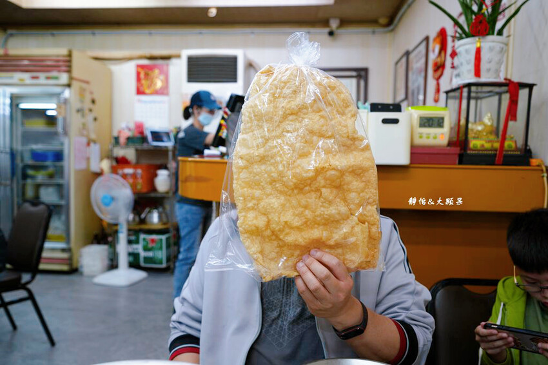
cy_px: 182
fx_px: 426
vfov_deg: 46.4
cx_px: 274
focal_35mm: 28
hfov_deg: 65.5
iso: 320
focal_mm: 28
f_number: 3.2
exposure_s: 1/40
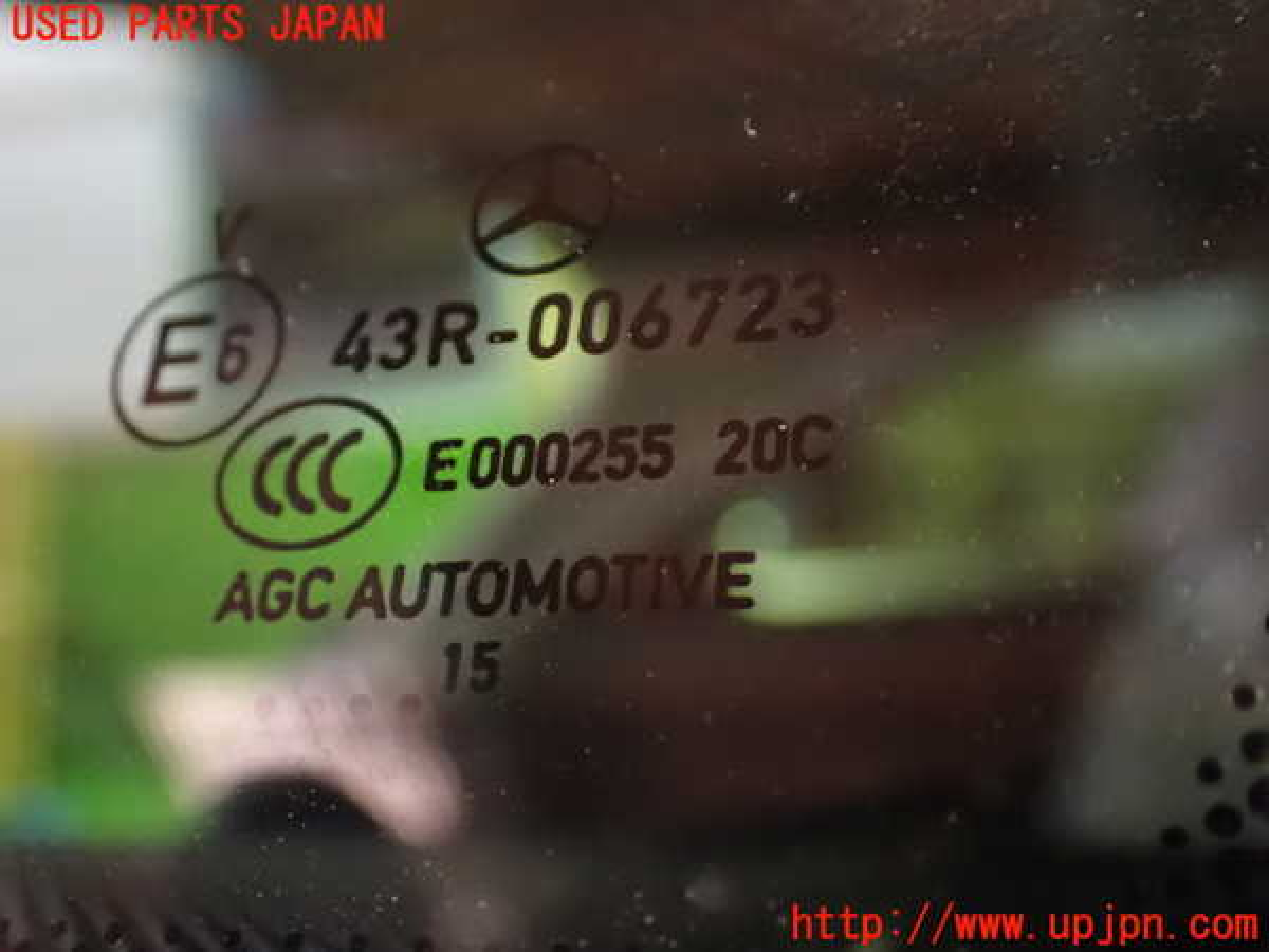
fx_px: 1613
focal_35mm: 44
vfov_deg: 32.9
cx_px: 634
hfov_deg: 42.9
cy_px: 476
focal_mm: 7.84
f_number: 2.9
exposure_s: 1/25
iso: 1600
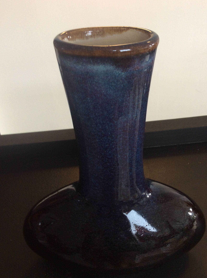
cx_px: 116
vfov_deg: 51.3
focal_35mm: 36
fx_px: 288
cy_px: 152
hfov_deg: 39.5
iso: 40
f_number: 2.4
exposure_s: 1/25
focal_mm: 3.3
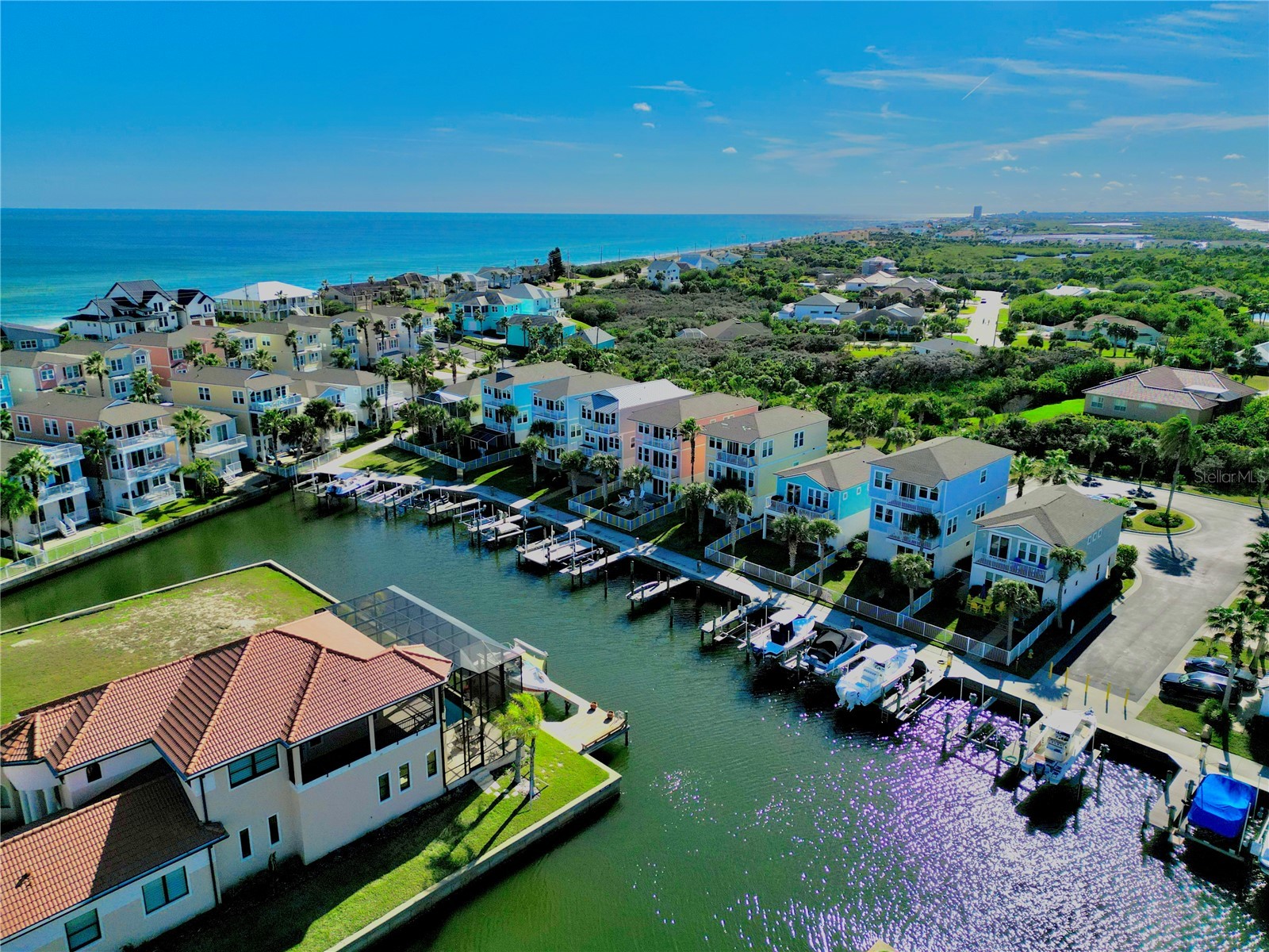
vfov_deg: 56.8
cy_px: 476
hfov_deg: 71.6
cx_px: 634
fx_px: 880
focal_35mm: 24
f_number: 1.7
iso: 110
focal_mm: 6.72
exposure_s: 1/8000
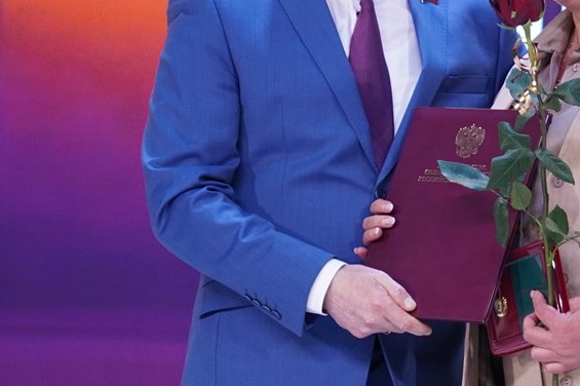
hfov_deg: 9.3
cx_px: 532
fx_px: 3565
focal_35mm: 221
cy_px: 243
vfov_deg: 6.2
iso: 500
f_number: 3.2
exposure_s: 1/80
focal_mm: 46.3
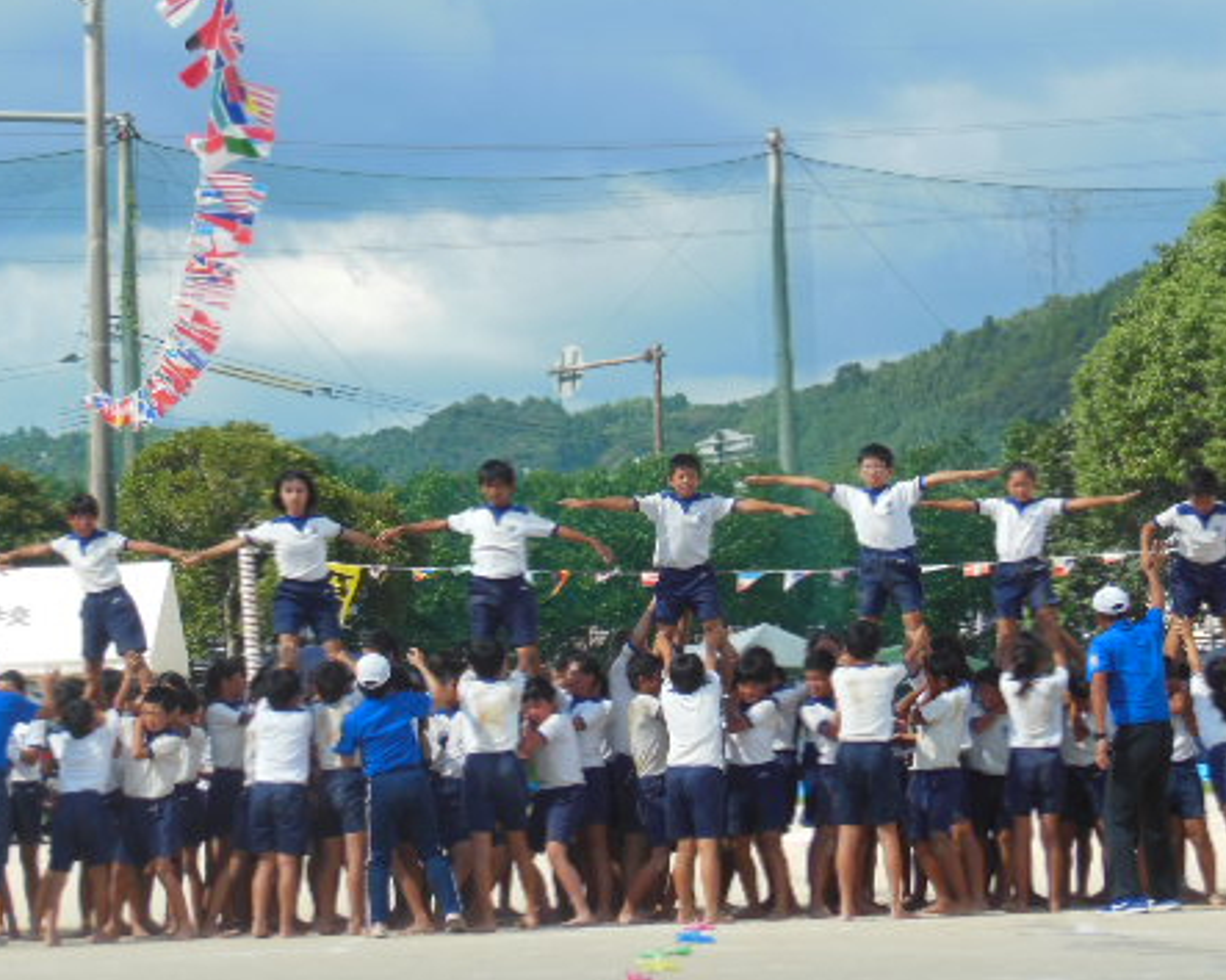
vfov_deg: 10.2
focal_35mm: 151
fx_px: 5477
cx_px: 673
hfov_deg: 12.8
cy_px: 448
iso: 125
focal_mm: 19.1
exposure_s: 1/400
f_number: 5.7
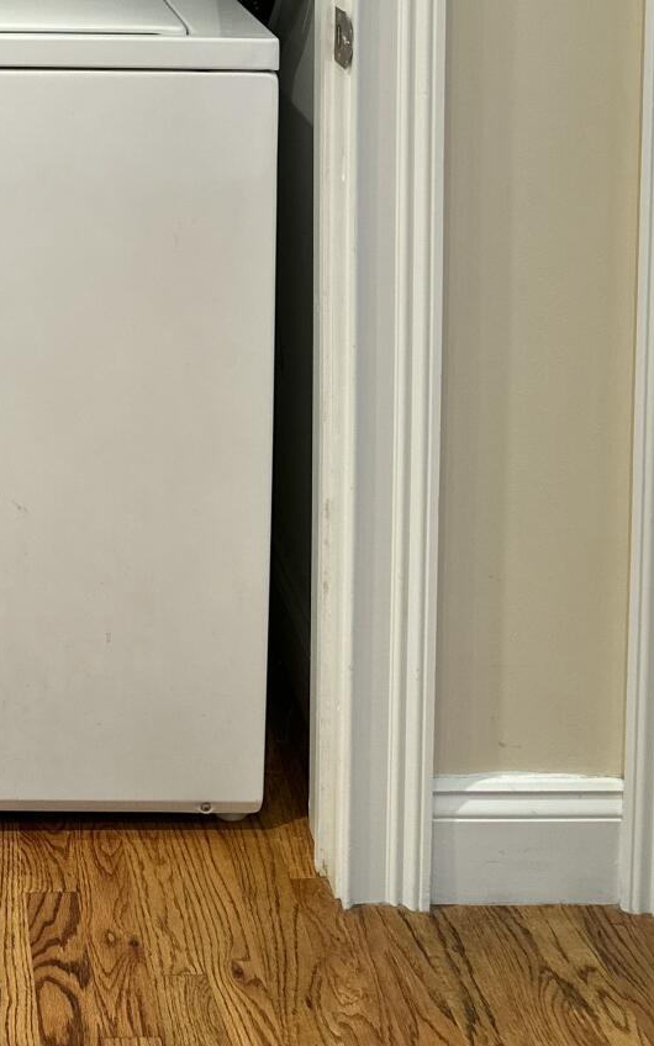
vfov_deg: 30.0
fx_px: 1711
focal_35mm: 60
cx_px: -67
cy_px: -148
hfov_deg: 20.6
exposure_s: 1/60
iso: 125
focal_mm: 6.86
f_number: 1.78
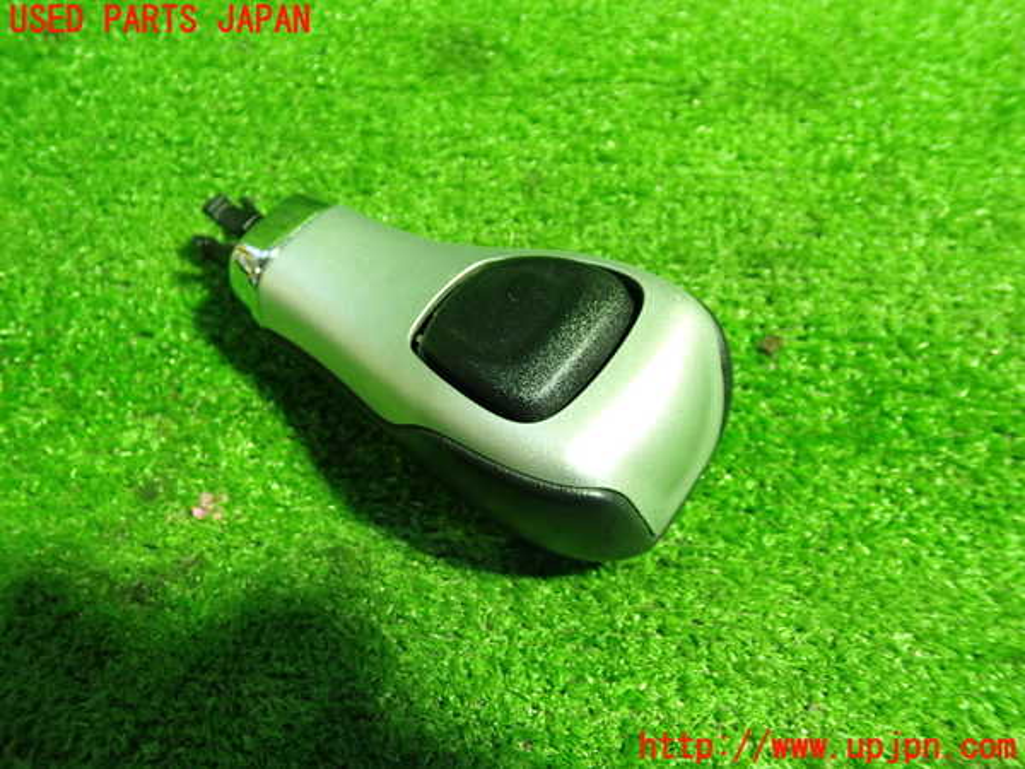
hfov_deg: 60.0
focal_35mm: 30
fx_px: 888
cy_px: 384
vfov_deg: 46.8
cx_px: 512
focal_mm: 5.4
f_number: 2.3
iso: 640
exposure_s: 1/30
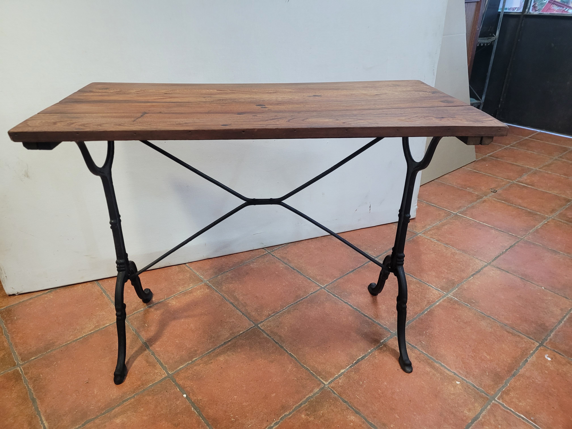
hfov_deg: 67.3
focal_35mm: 26
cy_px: 214
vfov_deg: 53.1
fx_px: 430
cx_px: 286
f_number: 1.8
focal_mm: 5.4
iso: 400
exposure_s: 1/50
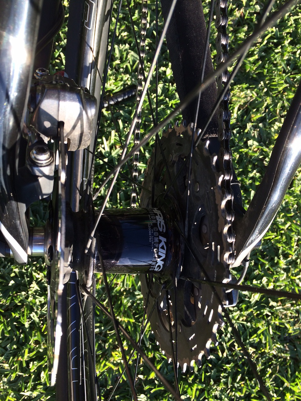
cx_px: 150
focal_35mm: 29
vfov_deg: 61.7
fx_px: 336
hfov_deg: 48.2
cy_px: 200
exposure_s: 1/323
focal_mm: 4.15
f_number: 2.2
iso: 32
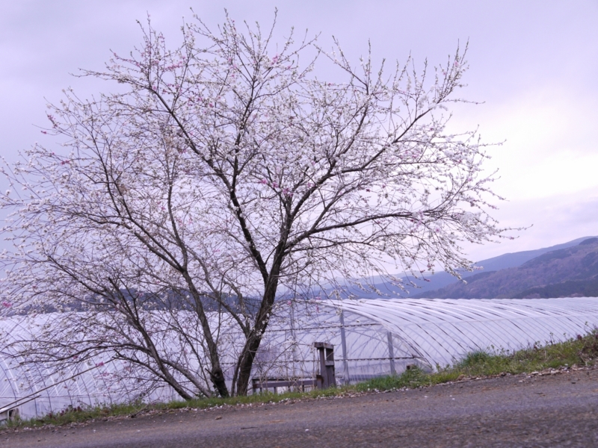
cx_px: 299
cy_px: 224
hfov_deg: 42.9
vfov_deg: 32.9
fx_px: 760
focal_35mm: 44
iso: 400
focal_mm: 22
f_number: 7.1
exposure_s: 1/500
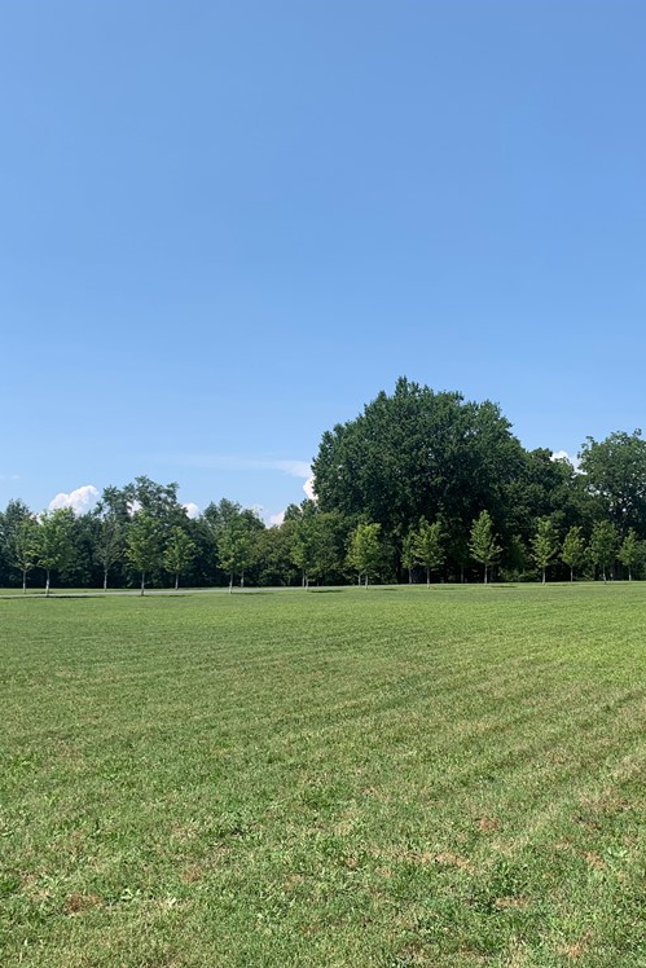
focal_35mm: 37
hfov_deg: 35.5
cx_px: 448
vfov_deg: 51.9
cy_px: 488
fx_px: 995
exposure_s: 1/2364
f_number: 1.8
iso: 25
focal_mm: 4.25
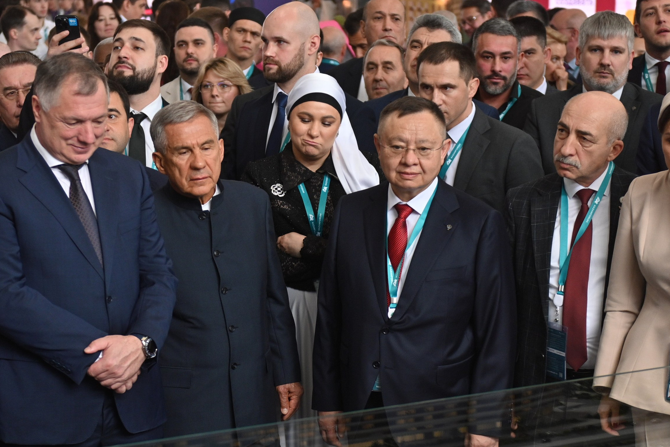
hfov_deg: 23.6
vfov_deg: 15.8
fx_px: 1601
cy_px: 325
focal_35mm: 86
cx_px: 279
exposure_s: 1/500
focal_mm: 48
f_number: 2.8
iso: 450
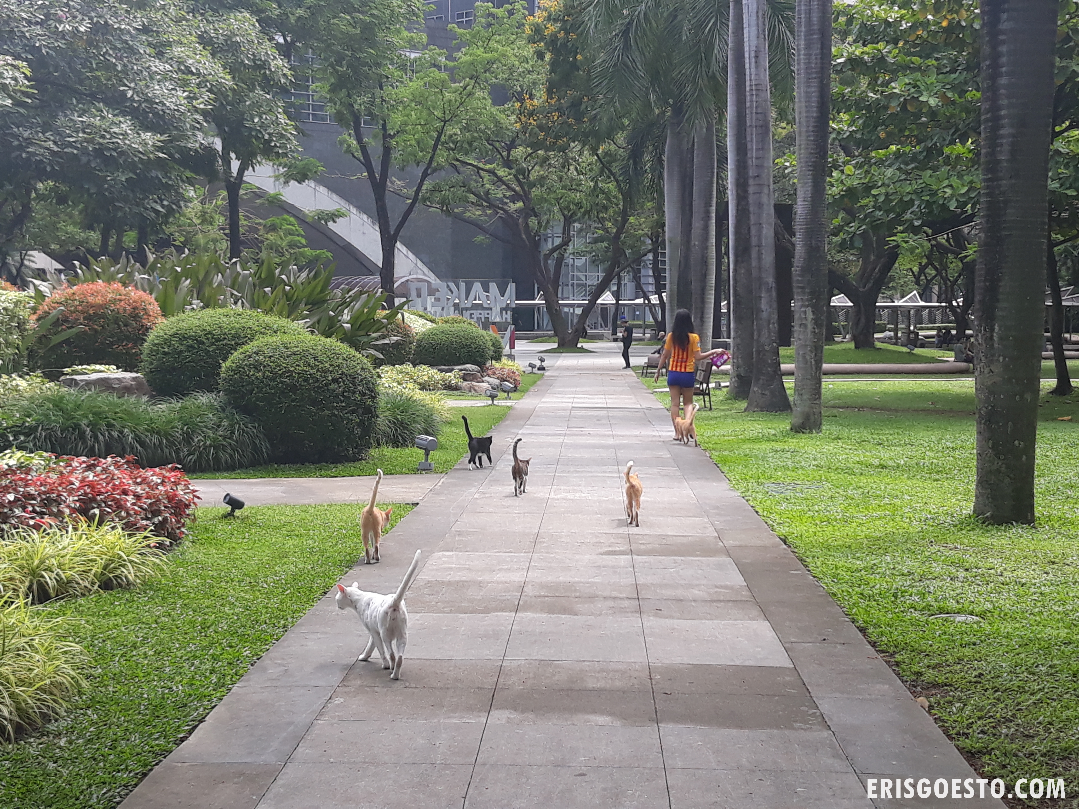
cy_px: 404
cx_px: 540
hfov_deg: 65.3
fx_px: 842
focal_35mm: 27
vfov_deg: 51.4
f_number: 1.7
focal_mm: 3.71
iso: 40
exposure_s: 1/534
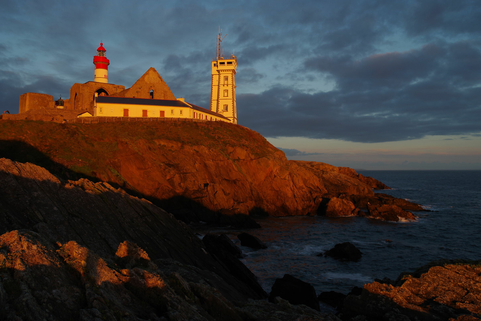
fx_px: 414
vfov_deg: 42.3
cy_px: 160
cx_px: 240
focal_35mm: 31
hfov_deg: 60.3
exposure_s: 1/10
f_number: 9
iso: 100
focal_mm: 21
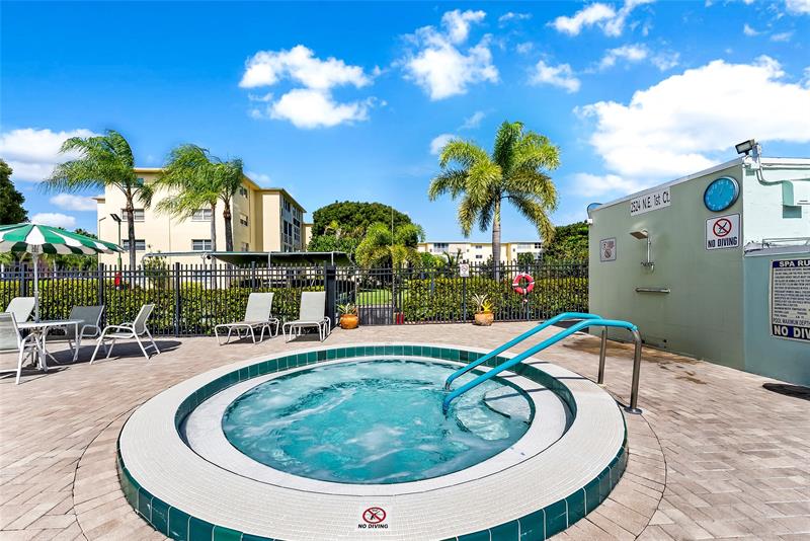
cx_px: 405
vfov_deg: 81.3
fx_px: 315
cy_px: 270
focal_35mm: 14
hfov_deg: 104.2
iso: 640
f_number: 7.1
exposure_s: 1/2500
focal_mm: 14
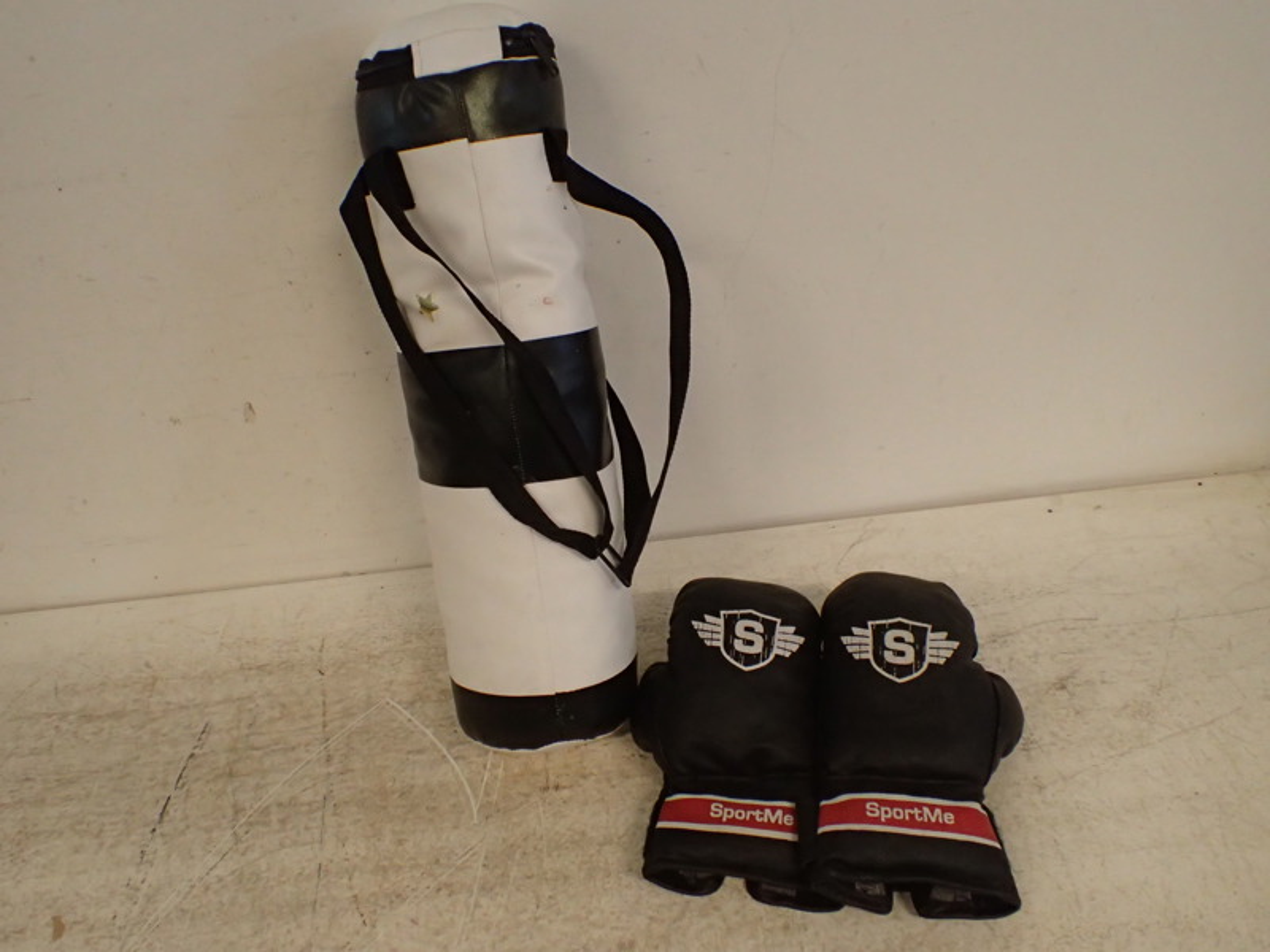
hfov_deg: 60.0
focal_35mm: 30
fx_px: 1101
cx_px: 635
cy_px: 476
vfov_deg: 46.8
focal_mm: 5.5
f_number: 2.3
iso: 800
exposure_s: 1/125
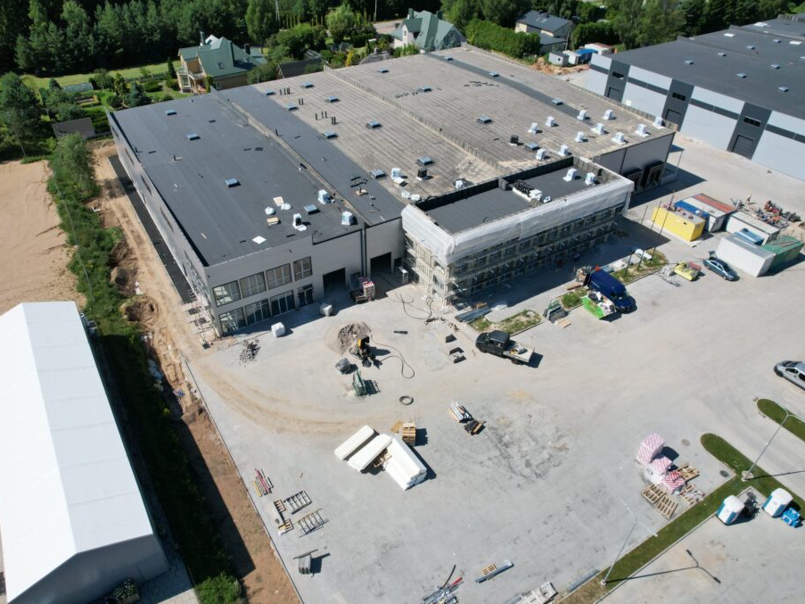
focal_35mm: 24
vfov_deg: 56.8
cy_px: 301
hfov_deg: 71.6
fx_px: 558
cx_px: 382
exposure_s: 1/4000
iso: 150
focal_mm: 8.38
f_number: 2.8
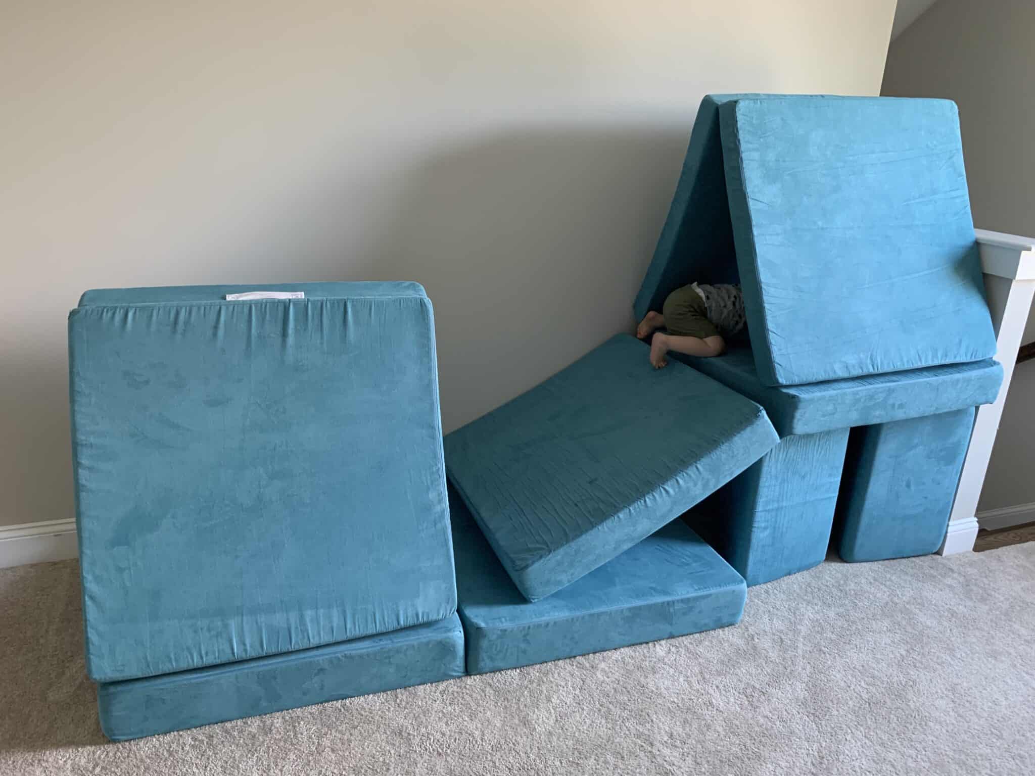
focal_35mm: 26
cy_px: 388
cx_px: 518
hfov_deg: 67.3
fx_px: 777
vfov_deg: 53.1
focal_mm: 4.25
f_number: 1.8
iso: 250
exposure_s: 1/60
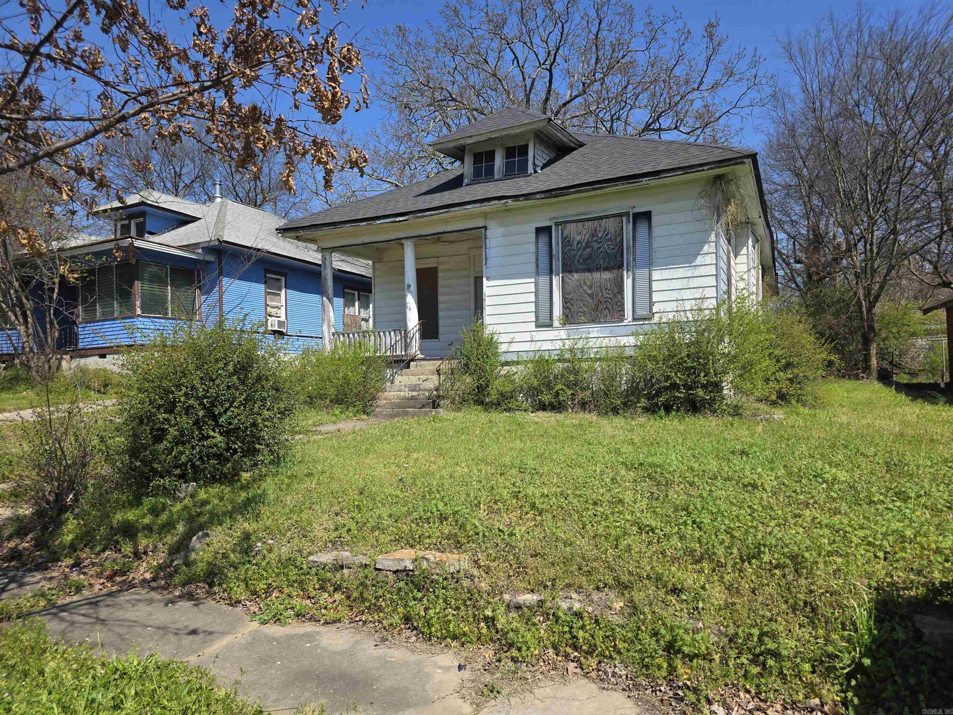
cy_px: 358
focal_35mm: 23
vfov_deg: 58.9
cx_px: 476
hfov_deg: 73.9
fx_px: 633
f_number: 1.7
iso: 80
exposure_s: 1/5447
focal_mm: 6.3
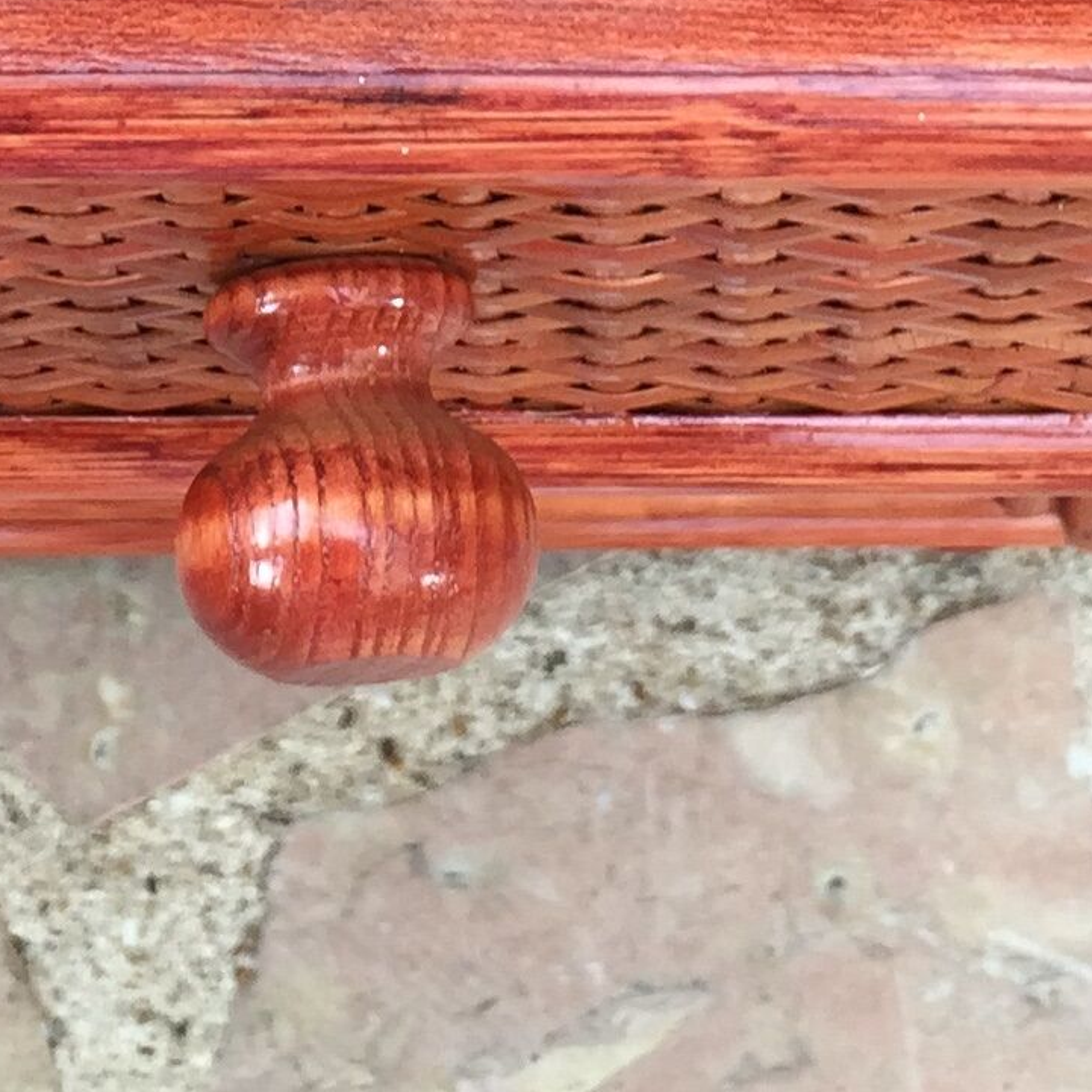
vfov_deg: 14.0
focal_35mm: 116
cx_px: 360
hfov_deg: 15.0
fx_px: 4140
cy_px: -604
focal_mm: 4.15
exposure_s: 1/60
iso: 40
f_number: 2.2
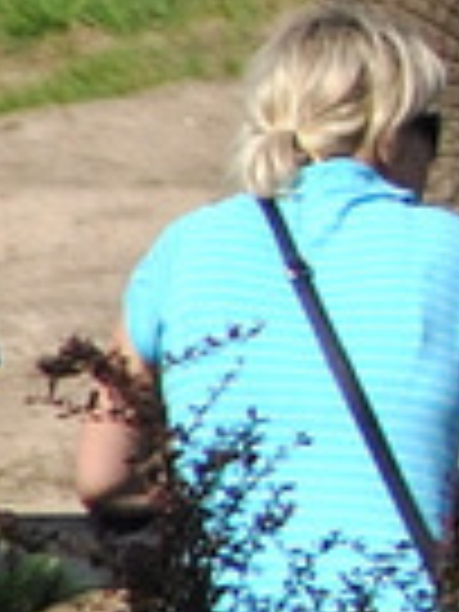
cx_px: 2776
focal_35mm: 3401
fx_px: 60129
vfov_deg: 0.6
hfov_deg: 0.4
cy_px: -385
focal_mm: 200
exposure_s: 1/1000
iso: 200
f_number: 5.6
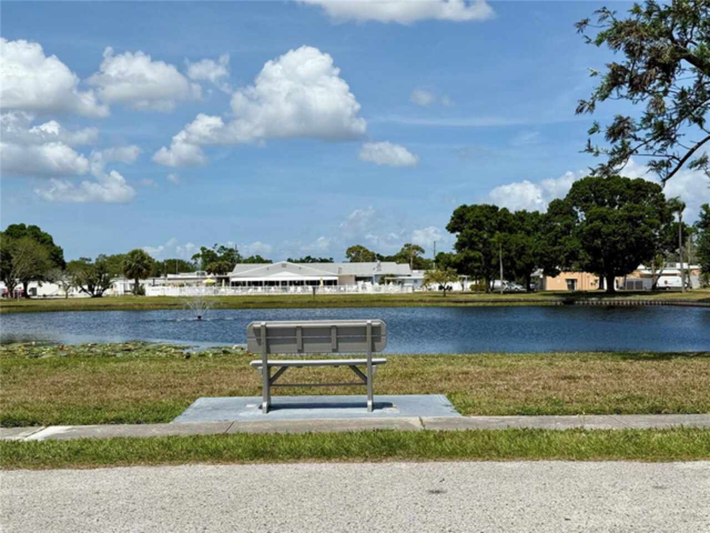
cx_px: 355
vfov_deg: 30.3
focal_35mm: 48
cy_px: 266
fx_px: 985
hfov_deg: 39.7
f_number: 1.78
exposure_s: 1/7874
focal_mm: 6.76
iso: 64
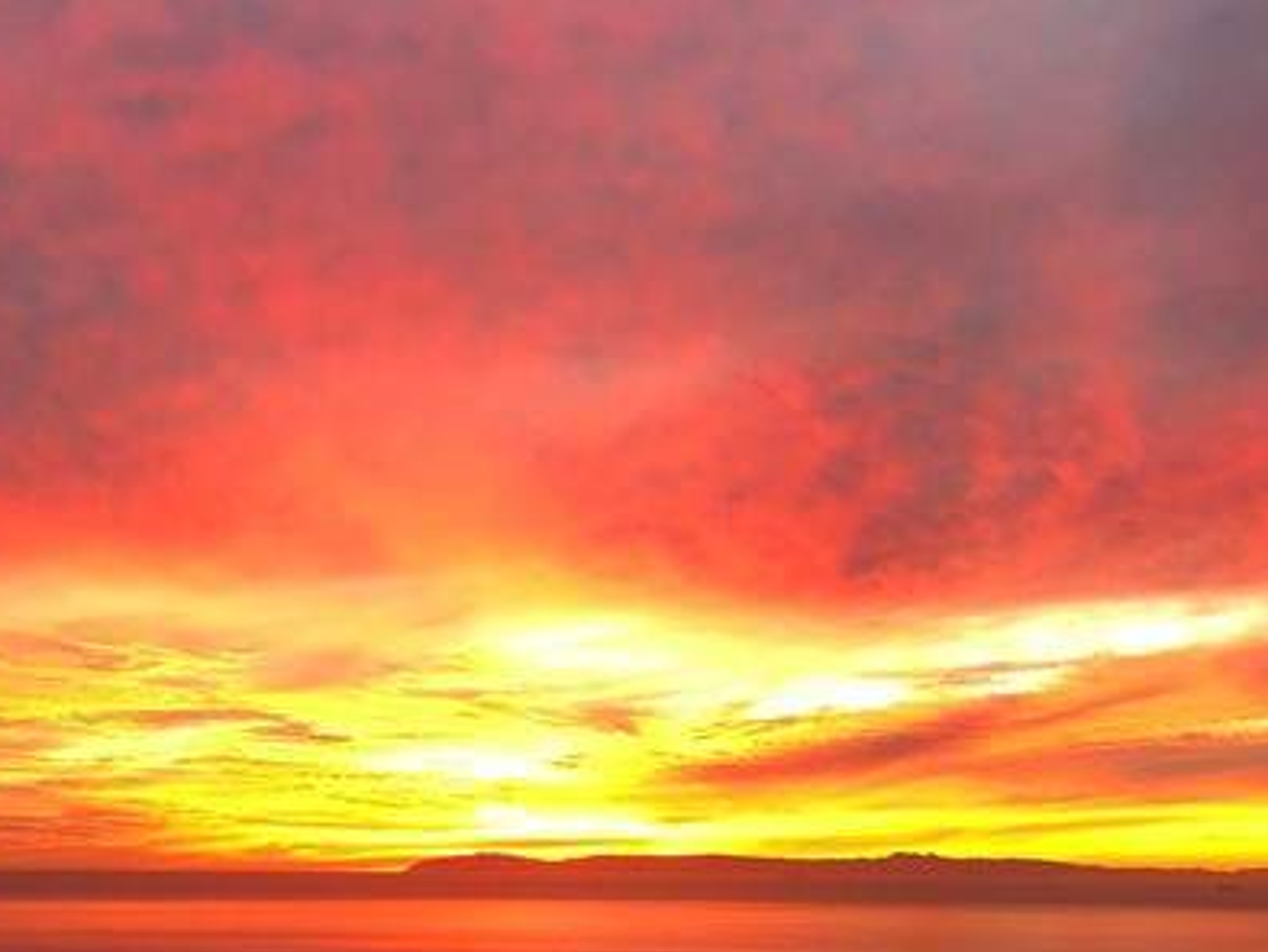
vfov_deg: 19.8
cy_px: 875
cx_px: 681
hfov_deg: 26.7
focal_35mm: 73
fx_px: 2675
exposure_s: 1/30
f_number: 1.8
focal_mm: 3.99
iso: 32
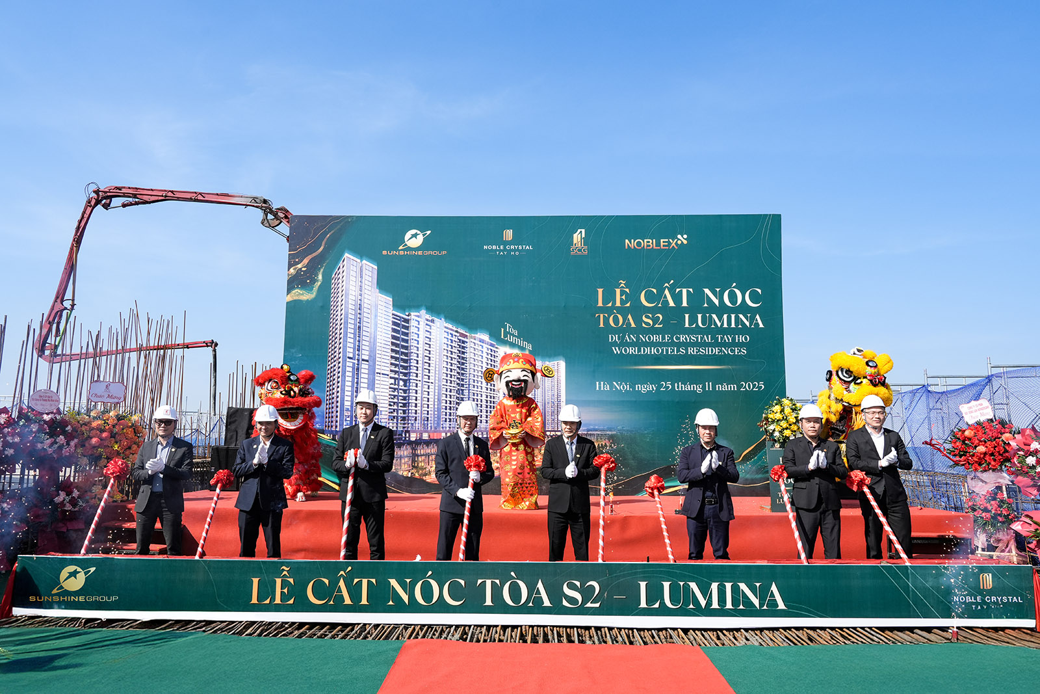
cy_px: 347
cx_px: 520
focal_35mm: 24
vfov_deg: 53.1
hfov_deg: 73.7
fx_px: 693
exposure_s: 1/1600
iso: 800
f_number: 9
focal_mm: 24
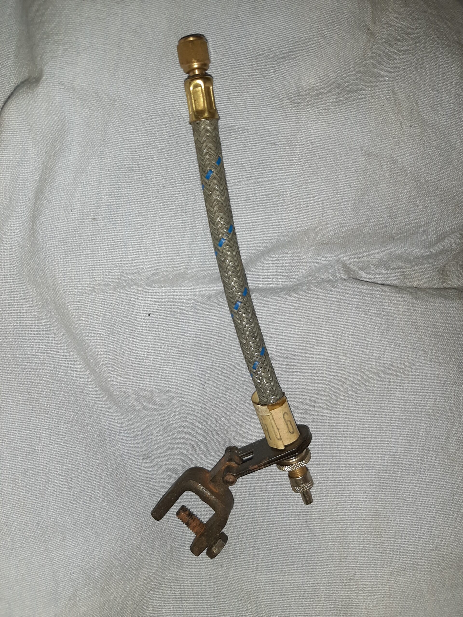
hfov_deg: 53.1
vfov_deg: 67.3
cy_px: 308
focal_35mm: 26
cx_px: 232
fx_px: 464
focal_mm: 3.93
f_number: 1.7
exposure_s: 1/25
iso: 250
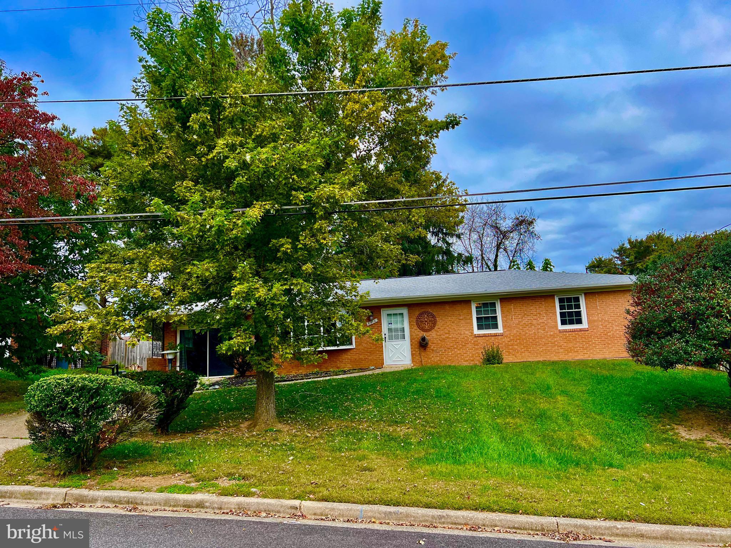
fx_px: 549
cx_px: 366
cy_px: 274
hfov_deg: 67.3
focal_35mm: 26
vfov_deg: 53.1
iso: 50
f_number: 1.5
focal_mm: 5.7
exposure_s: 1/1531
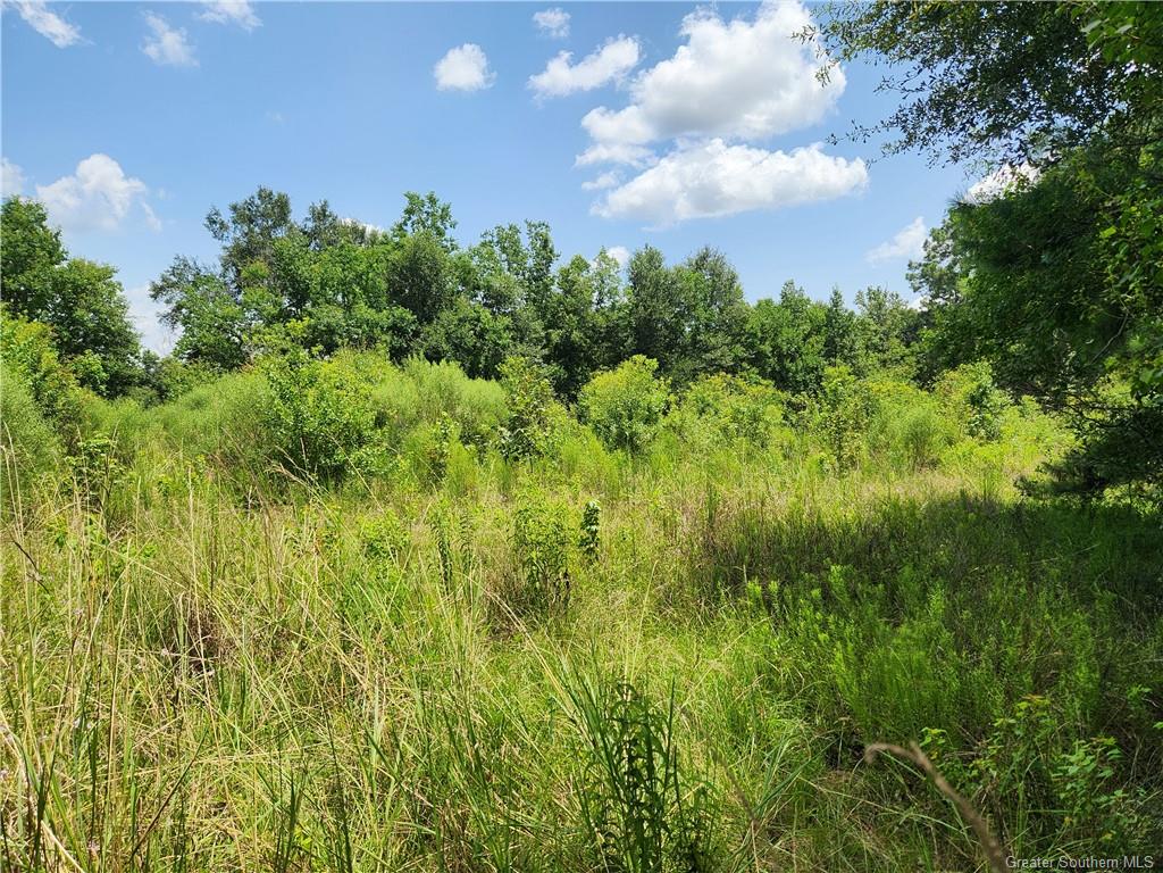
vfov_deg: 58.9
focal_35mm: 23
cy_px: 436
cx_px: 582
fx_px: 773
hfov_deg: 73.9
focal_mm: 5.4
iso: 20
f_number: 1.8
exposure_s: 1/1461
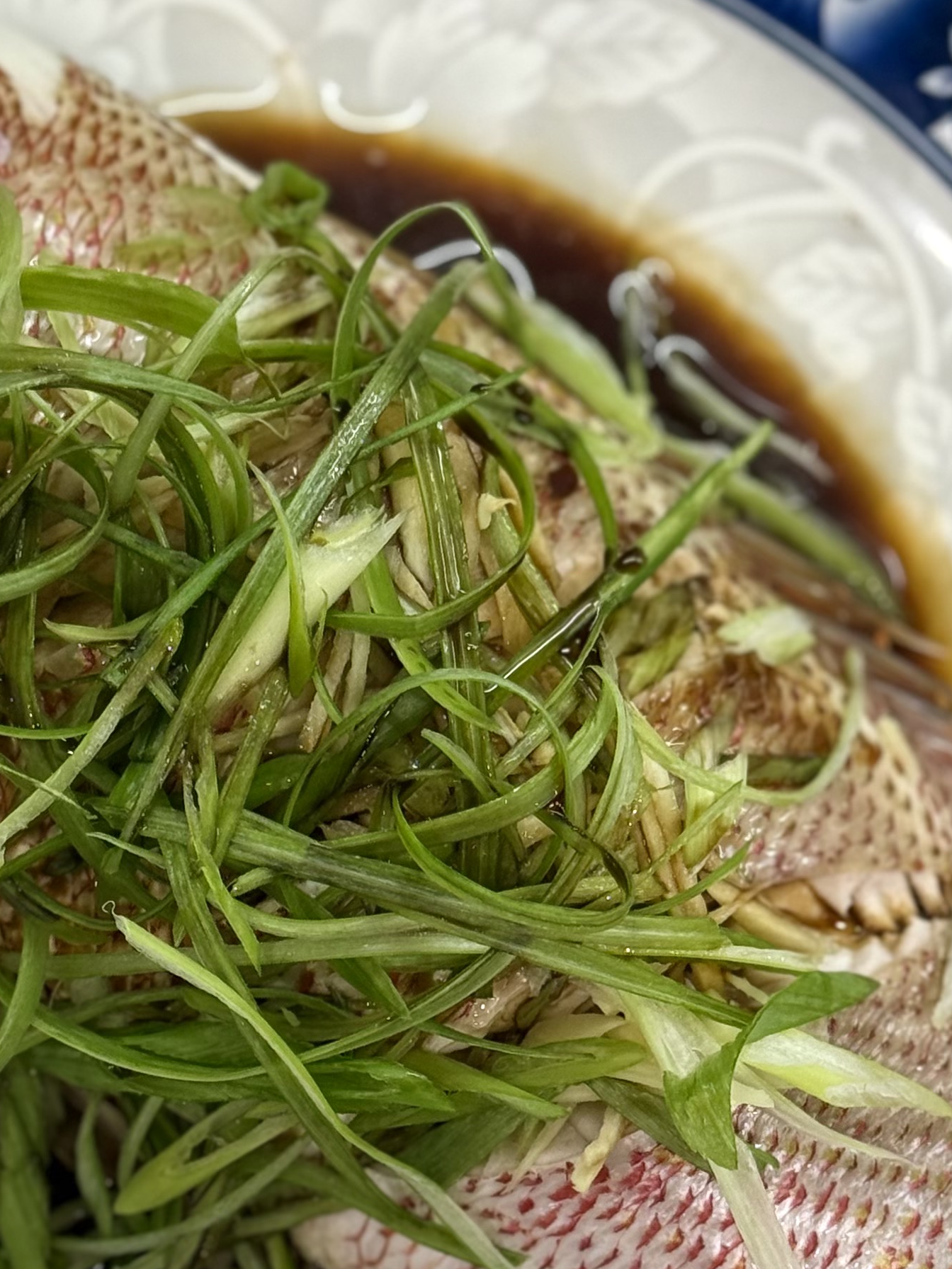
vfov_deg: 18.2
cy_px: 651
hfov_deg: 13.6
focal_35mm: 108
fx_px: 3960
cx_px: 202
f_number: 1.78
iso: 80
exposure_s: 1/120
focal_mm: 6.76
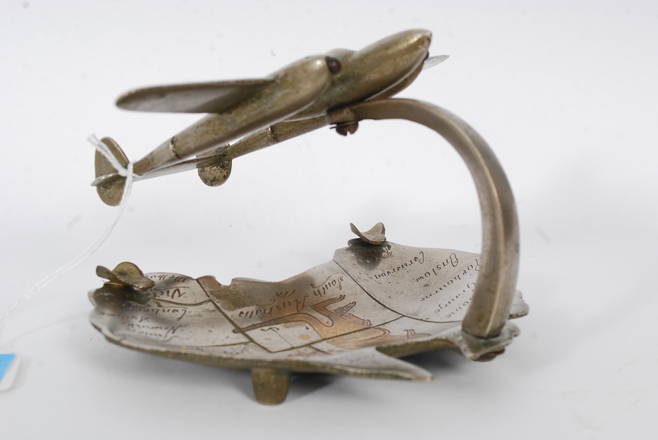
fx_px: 1098
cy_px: 220
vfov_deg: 22.7
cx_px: 329
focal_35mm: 60
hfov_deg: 33.4
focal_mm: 40
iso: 200
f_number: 9
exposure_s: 1/60
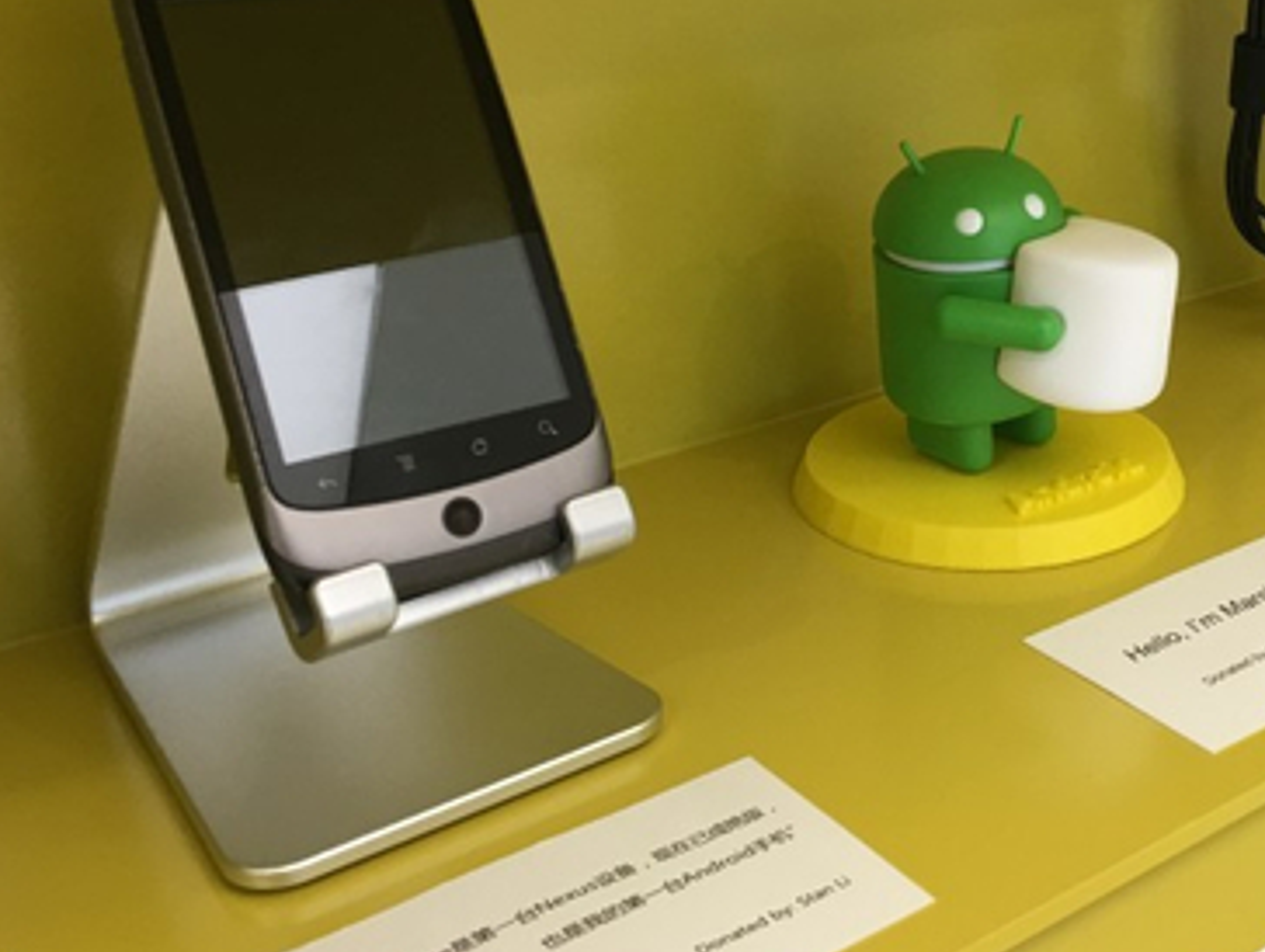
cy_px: 210
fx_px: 1866
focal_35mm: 51
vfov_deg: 28.1
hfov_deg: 35.9
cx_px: 1056
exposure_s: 1/17
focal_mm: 4.15
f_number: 2.2
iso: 40
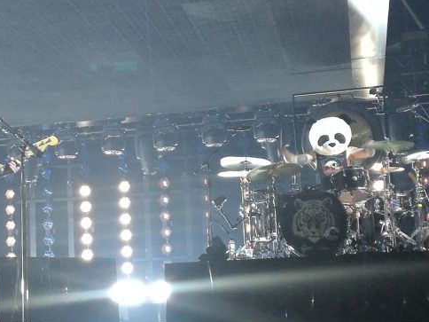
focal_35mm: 74
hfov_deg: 26.2
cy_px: 183
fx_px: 917
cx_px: 160
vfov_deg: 19.9
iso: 200
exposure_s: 1/33.3
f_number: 2
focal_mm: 3.79
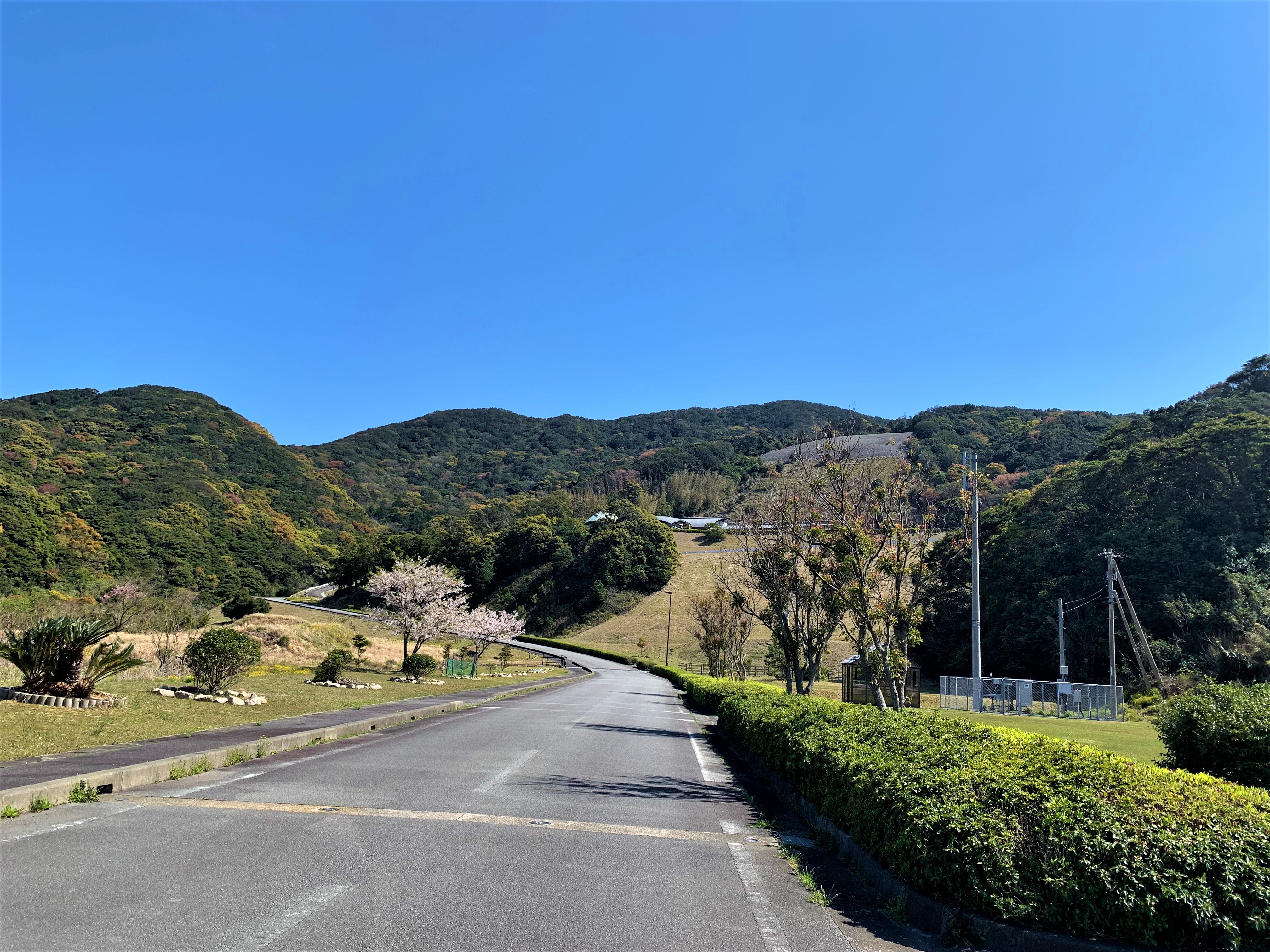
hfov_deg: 67.3
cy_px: 476
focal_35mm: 26
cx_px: 635
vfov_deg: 53.1
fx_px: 954
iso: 25
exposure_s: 1/1953
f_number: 1.8
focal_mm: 4.25
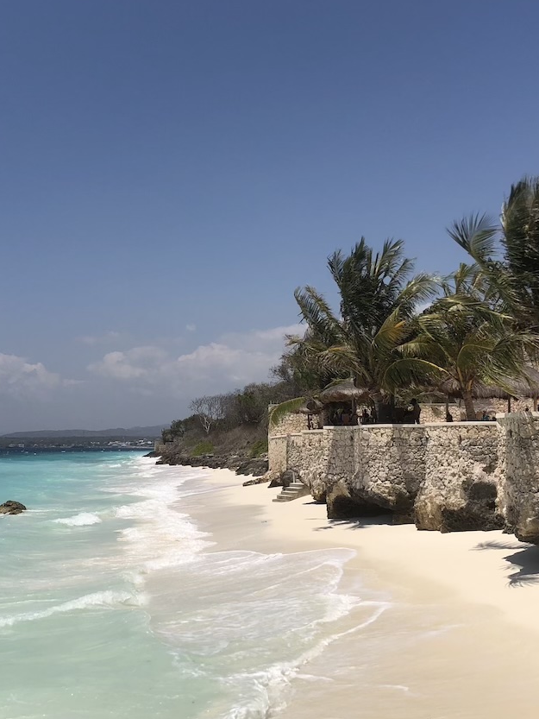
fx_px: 892
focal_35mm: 43
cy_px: 362
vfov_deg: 43.8
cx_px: 213
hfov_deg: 33.5
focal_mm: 3.99
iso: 20
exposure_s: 1/4808
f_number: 1.8
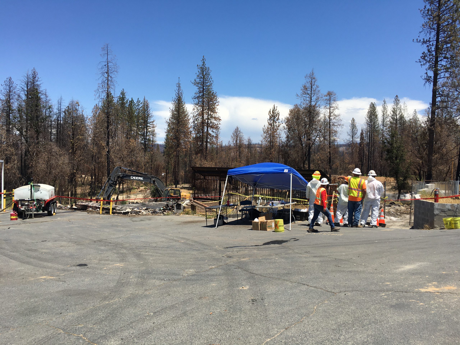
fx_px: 385
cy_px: 172
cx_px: 230
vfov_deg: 48.2
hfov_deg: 61.7
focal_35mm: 29
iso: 25
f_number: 2.2
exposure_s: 1/1603
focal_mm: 4.15
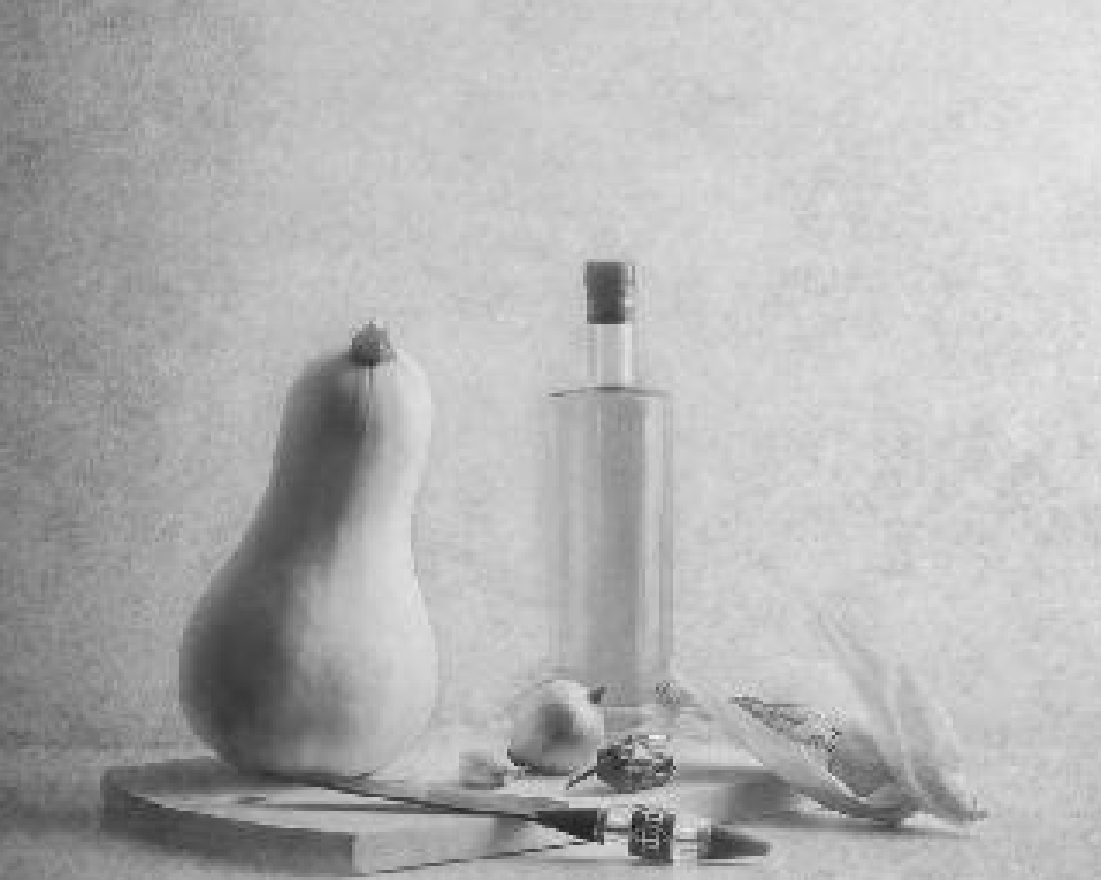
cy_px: 421
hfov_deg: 19.4
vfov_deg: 15.5
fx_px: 3225
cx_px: 545
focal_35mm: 99
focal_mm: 50
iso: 100
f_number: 11
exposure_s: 1
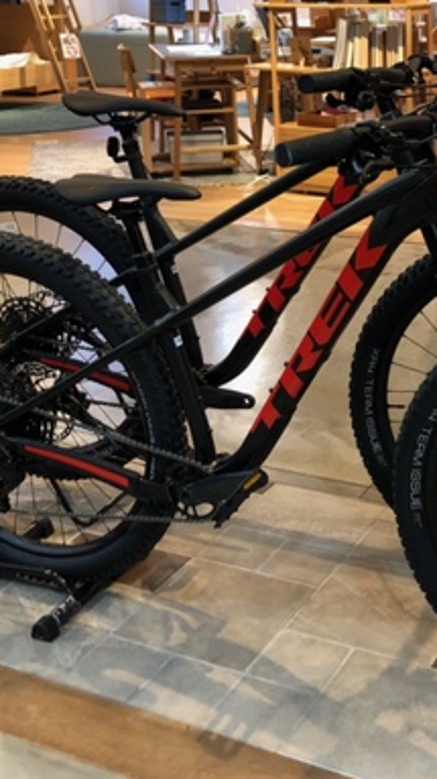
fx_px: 1052
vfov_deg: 40.4
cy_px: 309
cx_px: 368
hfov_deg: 23.0
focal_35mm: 51
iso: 40
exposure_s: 1/15
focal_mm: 3.99
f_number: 1.8
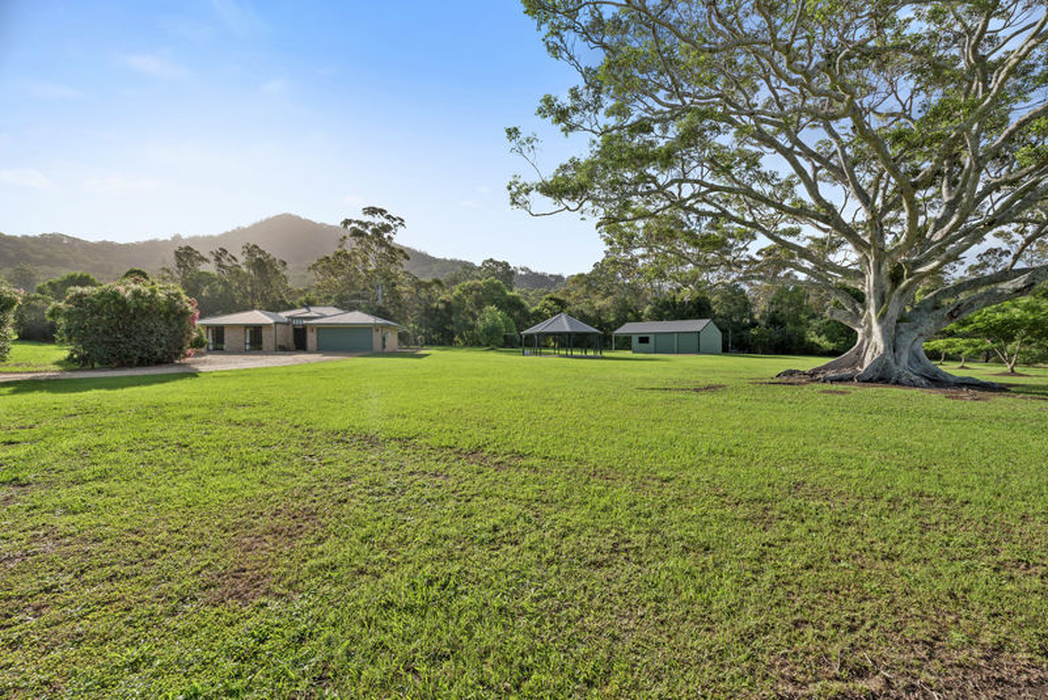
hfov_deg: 96.7
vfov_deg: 73.8
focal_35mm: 16
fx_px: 466
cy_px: 350
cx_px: 524
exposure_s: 1/320
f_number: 9
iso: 200
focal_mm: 16
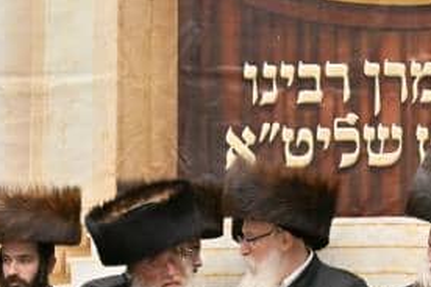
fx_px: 5327
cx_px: 317
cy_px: 306
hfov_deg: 4.6
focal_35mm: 445
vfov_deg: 3.1
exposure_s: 1/400
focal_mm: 120
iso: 400
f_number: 2.8
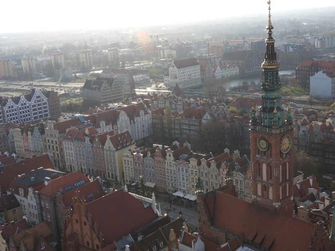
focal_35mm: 50
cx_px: 168
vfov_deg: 29.1
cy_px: 126
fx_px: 484
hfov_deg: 38.2
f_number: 4
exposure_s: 1/500
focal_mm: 9
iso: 100
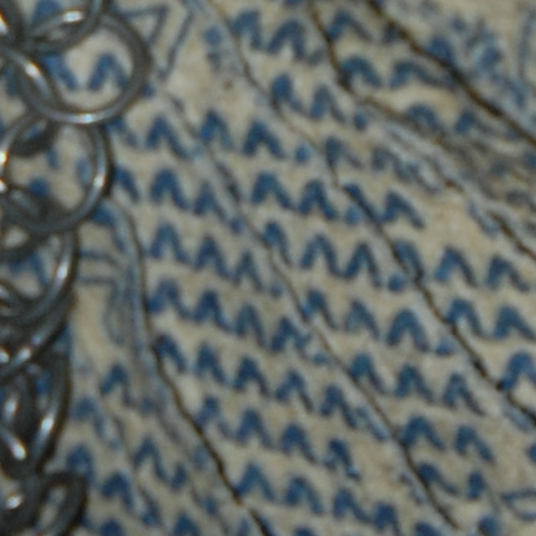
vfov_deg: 2.4
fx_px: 12596
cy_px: -246
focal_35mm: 719
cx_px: 253
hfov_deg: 2.4
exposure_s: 1/60
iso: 250
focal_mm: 70
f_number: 5
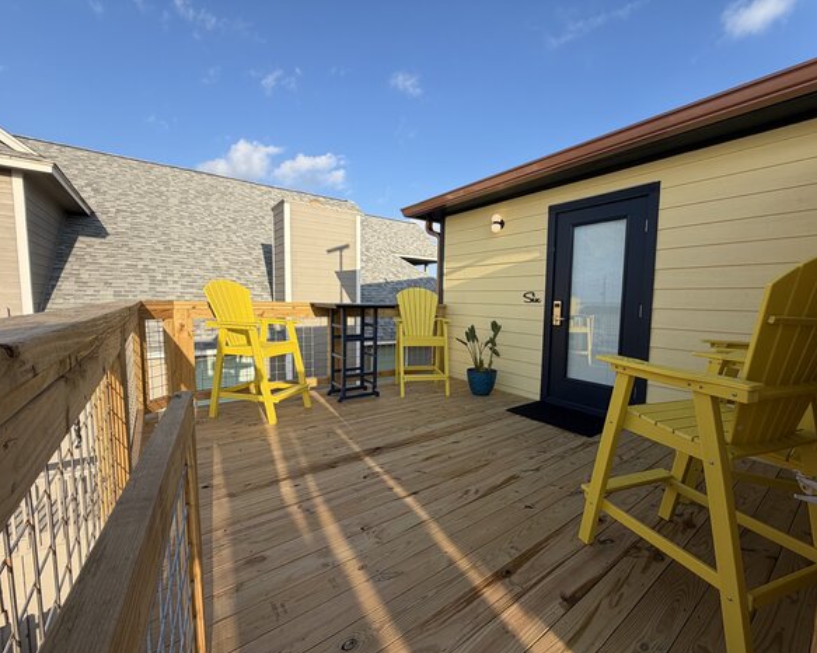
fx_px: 363
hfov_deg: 96.7
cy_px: 335
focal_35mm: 15
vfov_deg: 84.0
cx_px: 437
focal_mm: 2.22
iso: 40
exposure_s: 1/770
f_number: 2.2
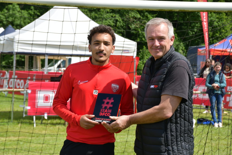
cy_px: 78
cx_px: 116
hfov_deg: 18.3
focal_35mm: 112
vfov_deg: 12.2
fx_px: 722
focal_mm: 75
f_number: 8
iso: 100
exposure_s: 1/320
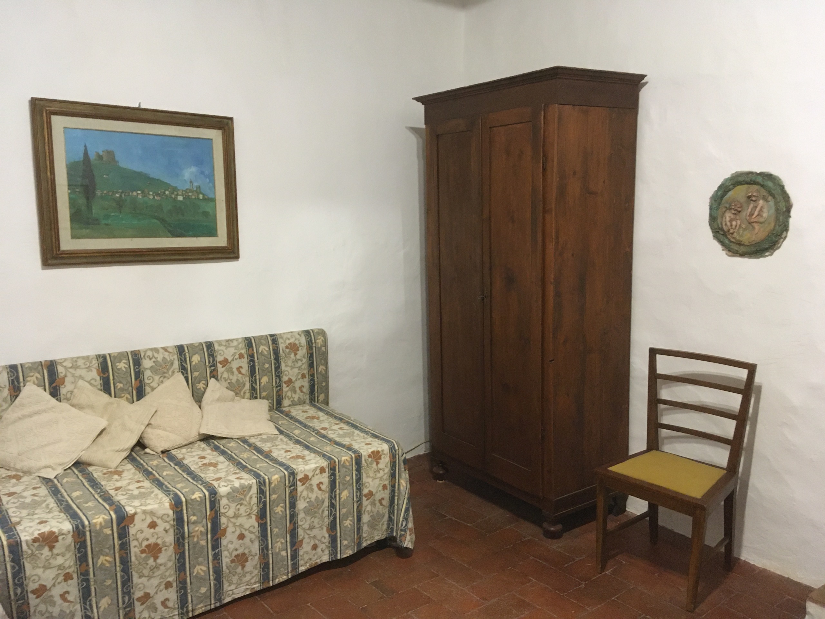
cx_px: 412
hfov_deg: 61.7
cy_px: 310
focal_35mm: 29
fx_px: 691
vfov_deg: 48.2
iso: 200
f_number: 2.2
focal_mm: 4.15
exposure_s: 1/25
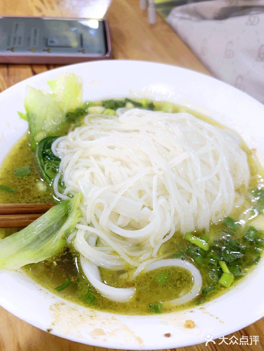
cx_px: 132
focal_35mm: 30
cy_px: 176
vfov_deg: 60.0
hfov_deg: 46.8
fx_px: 305
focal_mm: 5.96
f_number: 1.6
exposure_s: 1/50
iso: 100
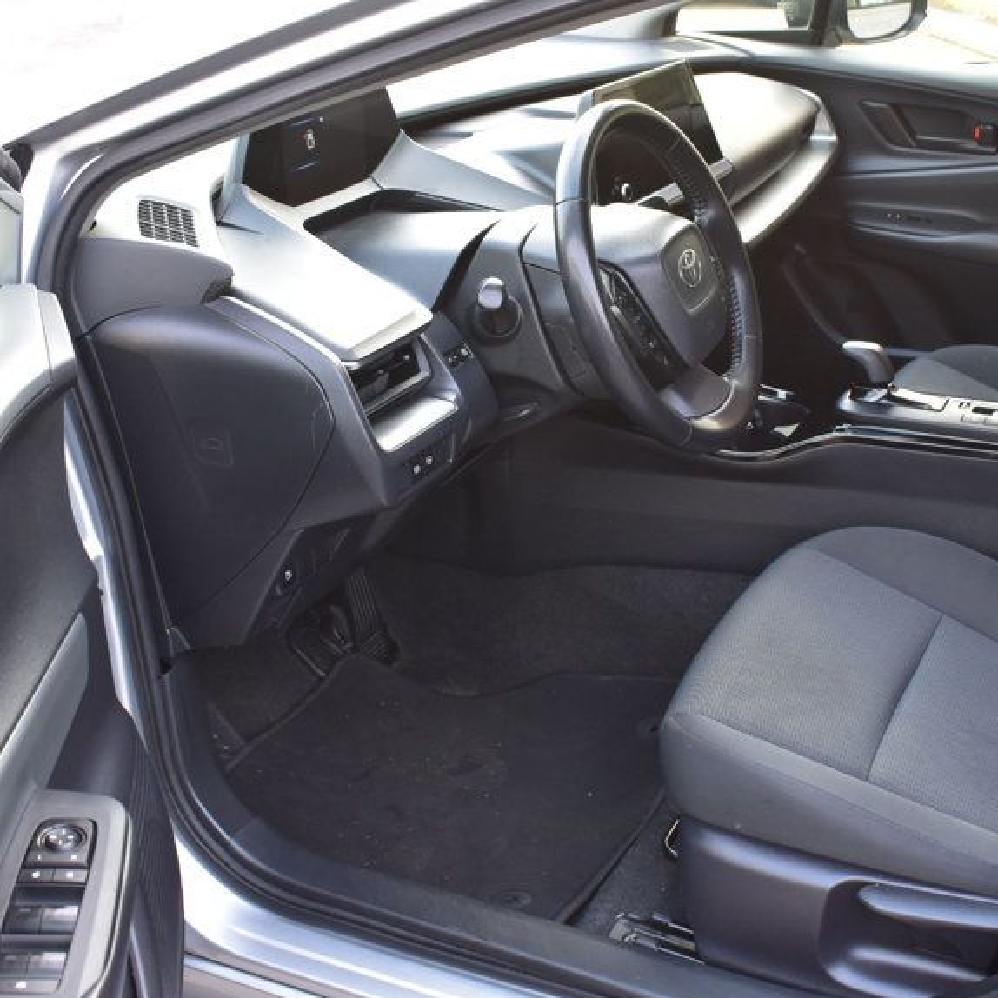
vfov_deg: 35.5
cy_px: 473
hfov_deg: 35.4
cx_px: 584
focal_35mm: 48
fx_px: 1558
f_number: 6.3
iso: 560
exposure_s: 1/15
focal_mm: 21
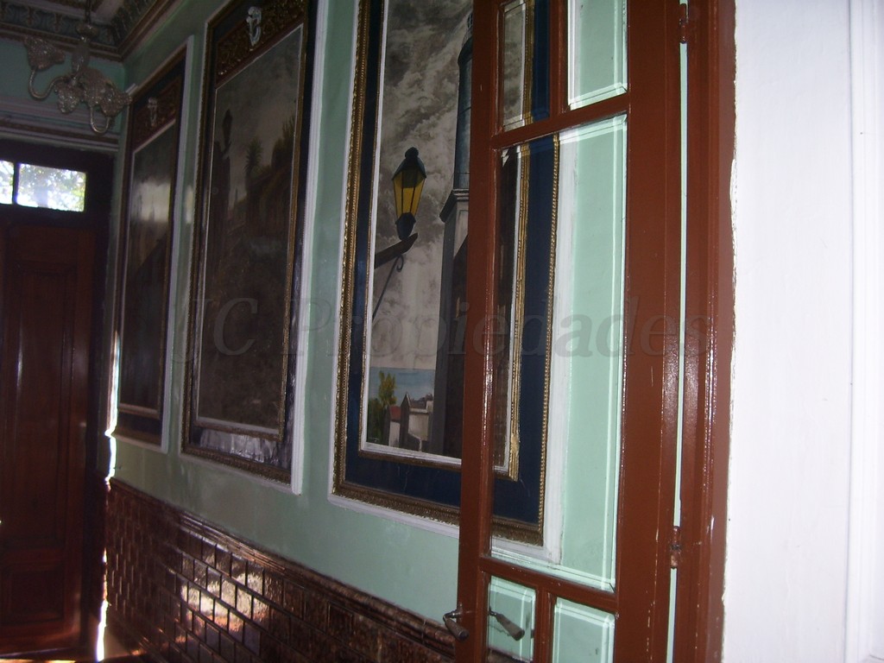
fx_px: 868
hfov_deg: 54.0
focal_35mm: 34
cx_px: 442
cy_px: 332
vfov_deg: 41.8
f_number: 2.7
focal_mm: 5.6
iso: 80
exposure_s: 1/60
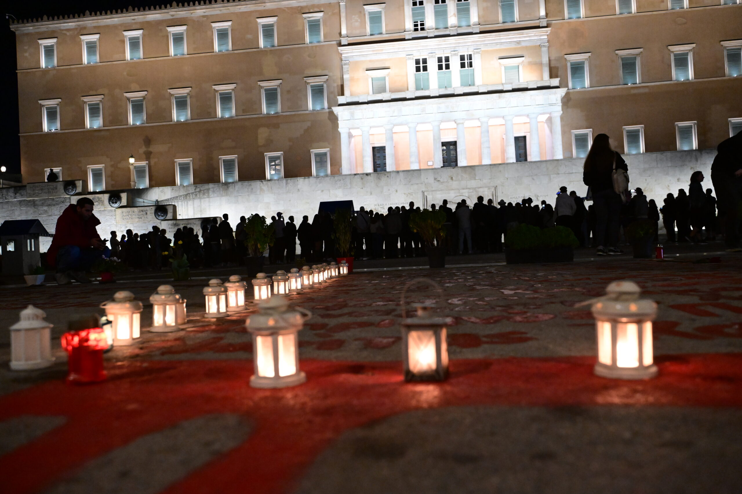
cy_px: 247
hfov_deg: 65.5
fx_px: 577
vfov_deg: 46.4
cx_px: 371
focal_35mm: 28
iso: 8000
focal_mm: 28
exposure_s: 1/80
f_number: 3.5
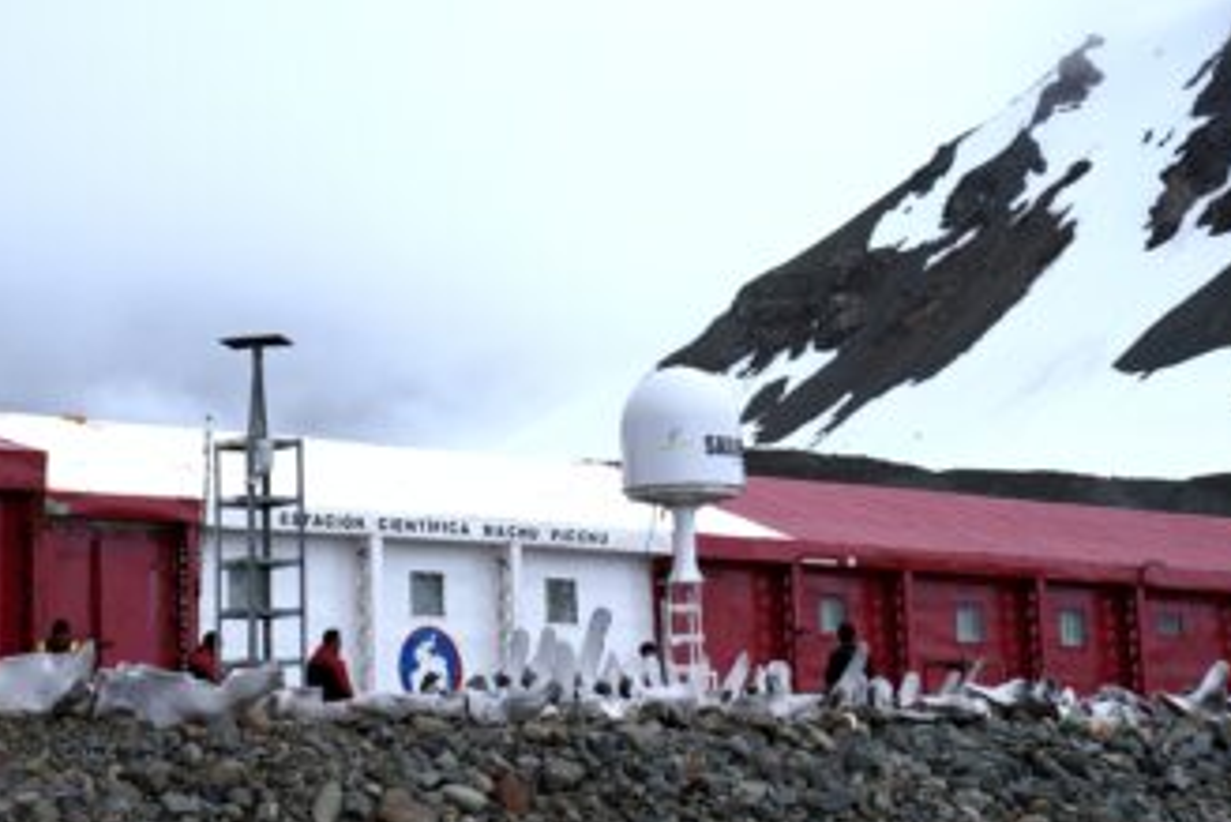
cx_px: 467
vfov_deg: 15.0
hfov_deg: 22.3
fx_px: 3113
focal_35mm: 91
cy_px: 325
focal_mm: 70
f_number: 5
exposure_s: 1/6400
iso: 320
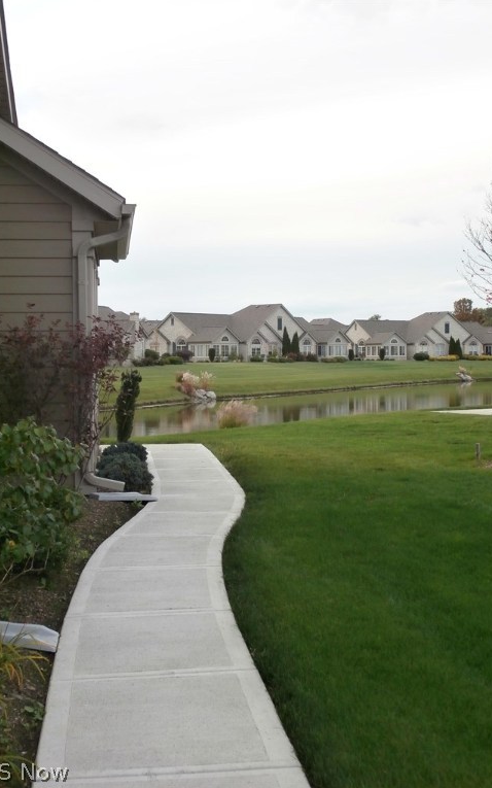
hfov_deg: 25.8
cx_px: 257
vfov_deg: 40.3
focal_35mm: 50
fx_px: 1073
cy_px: 393
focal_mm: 8.29
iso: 100
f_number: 4.2
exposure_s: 1/200
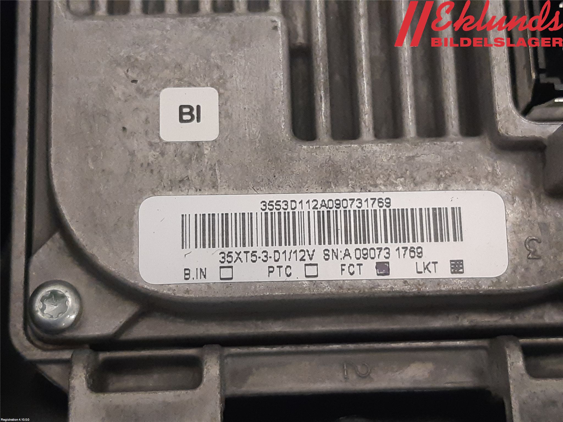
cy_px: 211
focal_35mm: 26
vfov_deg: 53.1
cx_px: 282
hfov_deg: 67.3
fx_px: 423
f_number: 1.7
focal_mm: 3.93
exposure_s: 1/33
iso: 250
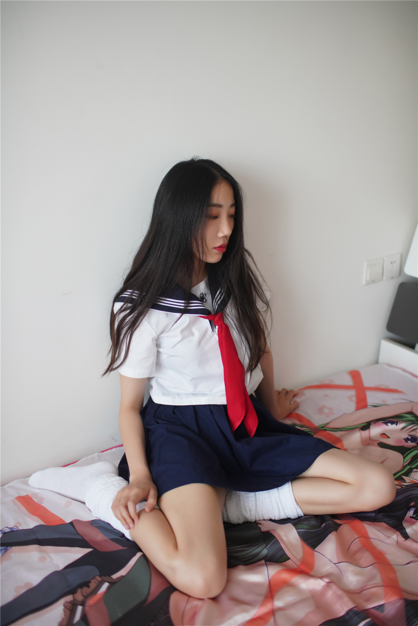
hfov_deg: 37.9
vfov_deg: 54.4
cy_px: 313
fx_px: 609
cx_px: 209
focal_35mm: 35
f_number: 2
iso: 500
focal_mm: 35
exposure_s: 1/125
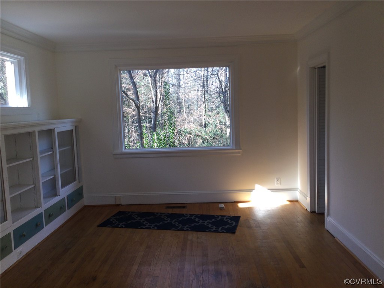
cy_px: 144
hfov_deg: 58.4
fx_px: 344
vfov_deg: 45.4
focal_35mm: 31
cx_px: 192
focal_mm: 3.3
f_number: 2.4
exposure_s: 1/60
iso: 32
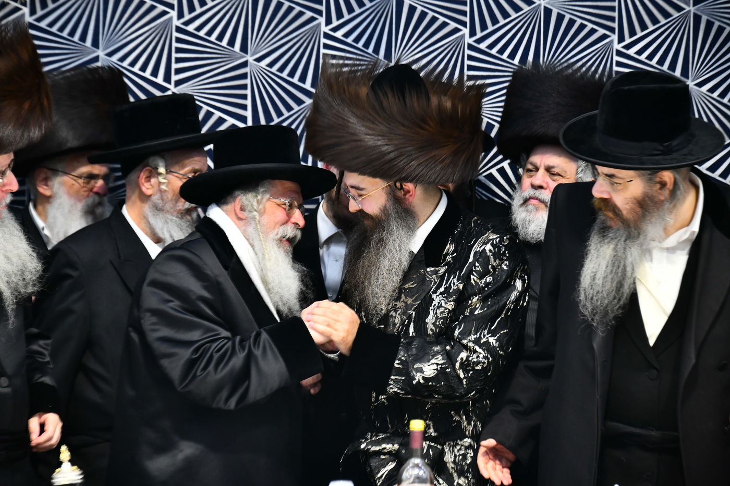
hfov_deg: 12.8
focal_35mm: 160
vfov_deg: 8.6
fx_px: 3244
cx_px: 365
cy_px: 243
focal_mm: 160
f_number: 5.6
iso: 1600
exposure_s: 1/100
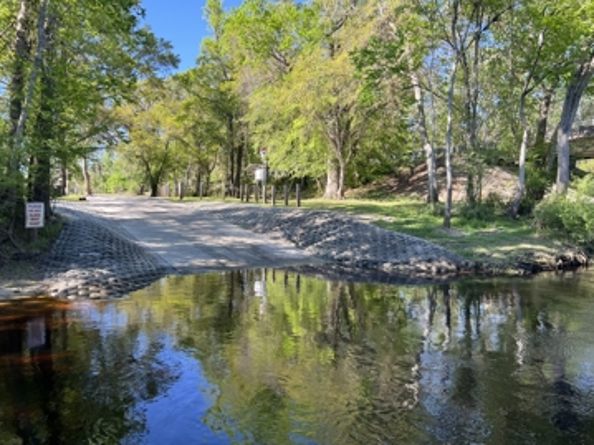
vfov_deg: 48.2
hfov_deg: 61.6
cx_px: 280
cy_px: 213
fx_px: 497
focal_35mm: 29
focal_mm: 5.7
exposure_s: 1/666
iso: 50
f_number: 1.5
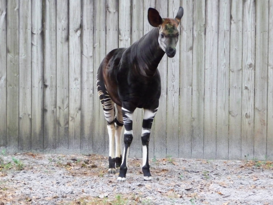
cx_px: 136
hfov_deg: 14.0
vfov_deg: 10.5
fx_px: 1112
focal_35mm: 141
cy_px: 102
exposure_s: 1/80
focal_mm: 24.1
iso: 800
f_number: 4.8
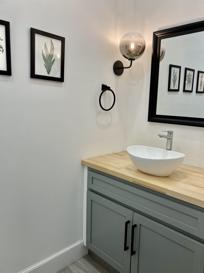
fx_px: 220
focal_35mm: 28
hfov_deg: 49.7
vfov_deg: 63.4
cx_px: 102
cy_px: 136
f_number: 1.8
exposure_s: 1/60
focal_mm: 3.99
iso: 50
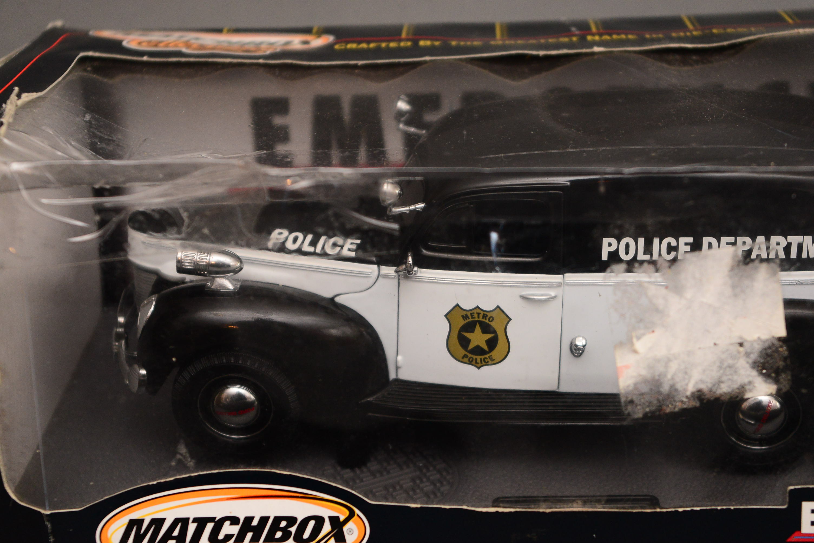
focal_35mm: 70
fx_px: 1583
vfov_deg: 19.5
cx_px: 407
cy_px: 272
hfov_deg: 28.8
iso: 3200
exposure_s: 1/125
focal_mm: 70
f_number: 6.3
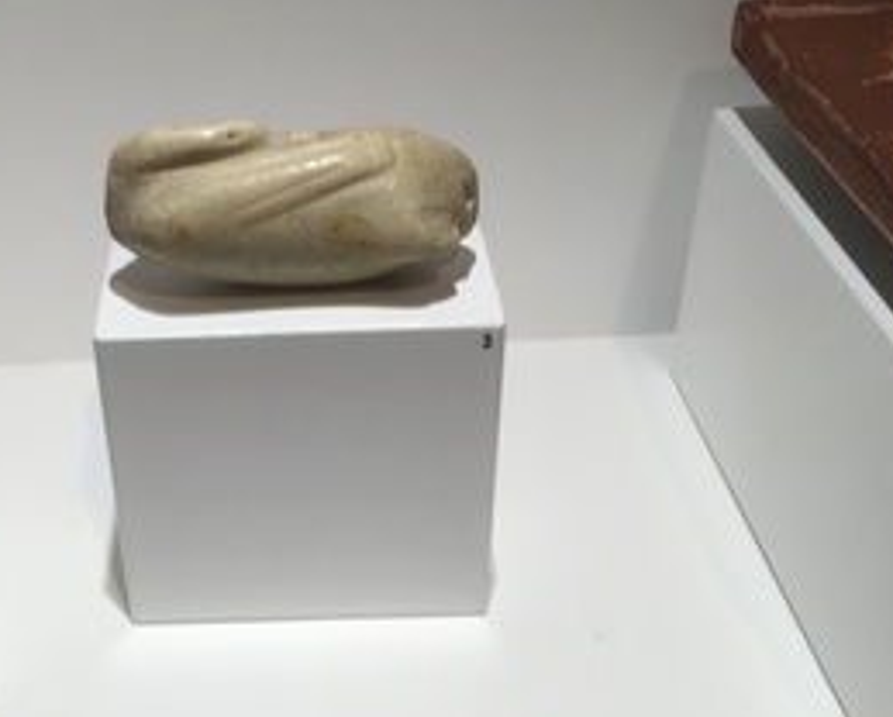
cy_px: 341
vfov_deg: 31.5
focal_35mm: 48
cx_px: 269
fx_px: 1271
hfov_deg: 38.1
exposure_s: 1/100
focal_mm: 4.15
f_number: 2.2
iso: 32
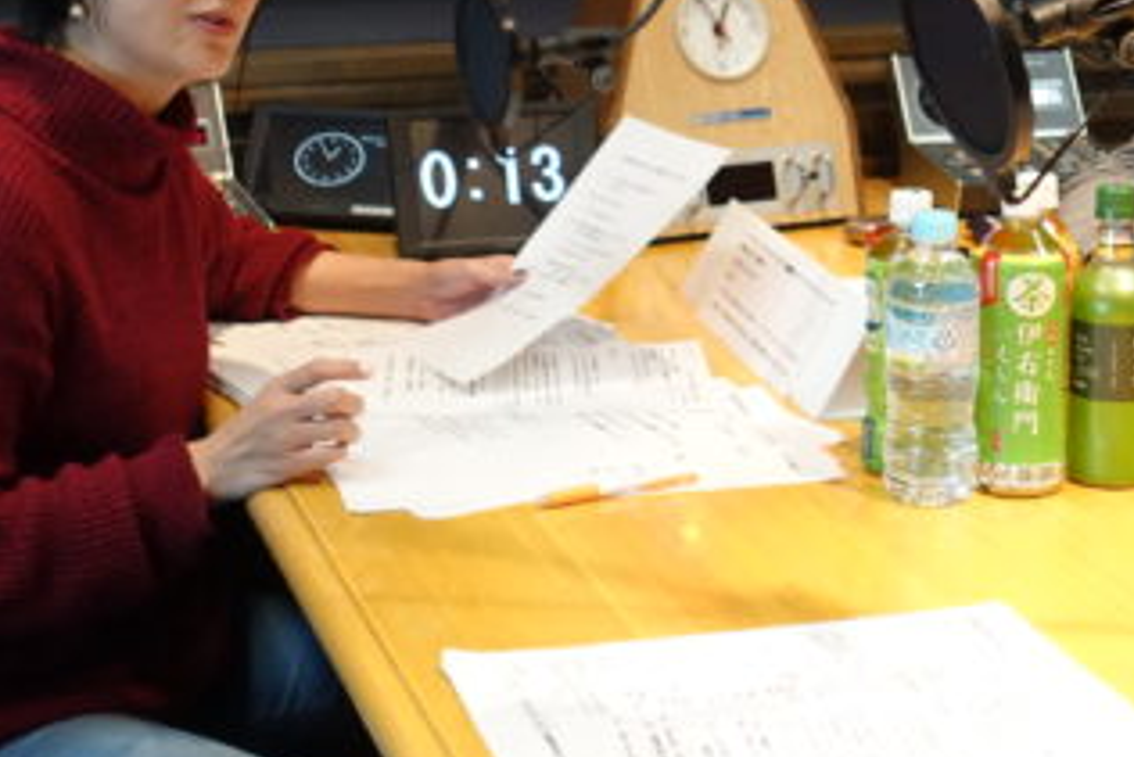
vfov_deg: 14.6
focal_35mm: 93
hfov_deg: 21.8
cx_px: 786
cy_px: 61
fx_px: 2931
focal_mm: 17.9
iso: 400
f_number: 2.8
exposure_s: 1/50
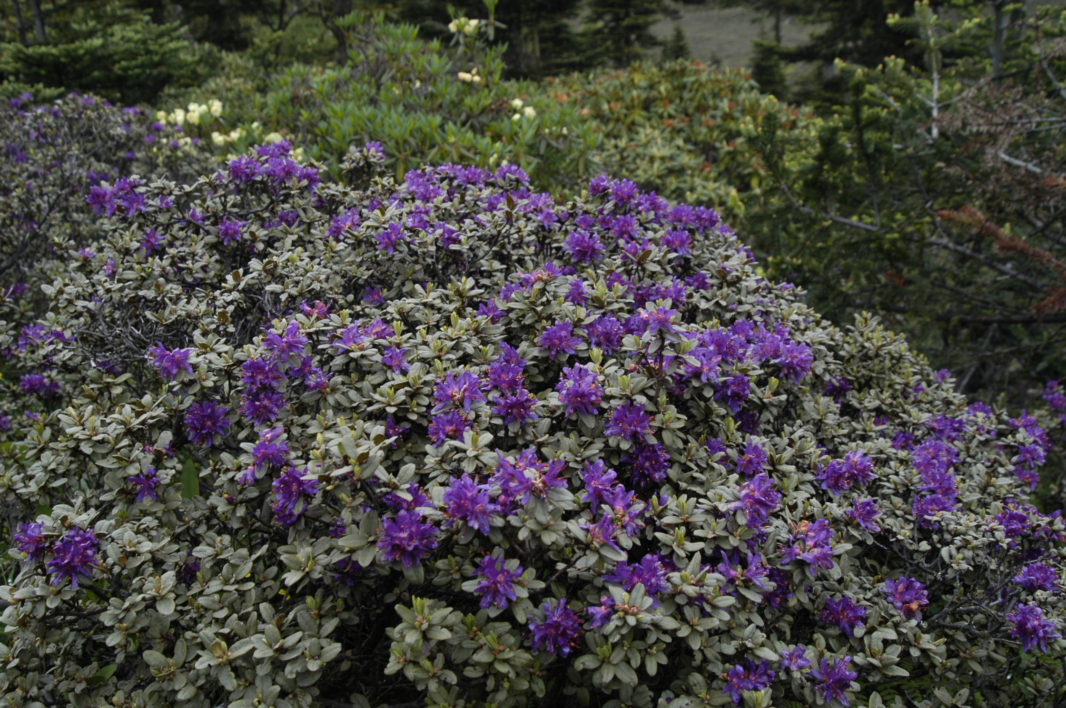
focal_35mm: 36
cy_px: 354
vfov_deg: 36.8
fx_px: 1065
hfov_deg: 53.2
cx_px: 533
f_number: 8
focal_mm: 24
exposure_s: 1/250
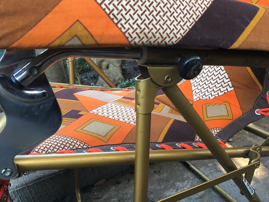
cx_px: 134
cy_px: 101
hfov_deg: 61.7
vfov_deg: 48.2
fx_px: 225
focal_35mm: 29
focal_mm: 4.15
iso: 50
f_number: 2.2
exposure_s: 1/33
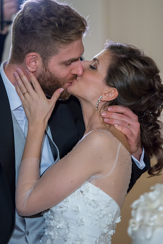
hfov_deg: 4.6
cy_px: 122
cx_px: 82
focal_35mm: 300
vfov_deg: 6.9
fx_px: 2037
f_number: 2.8
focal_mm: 200
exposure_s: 1/160
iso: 2200
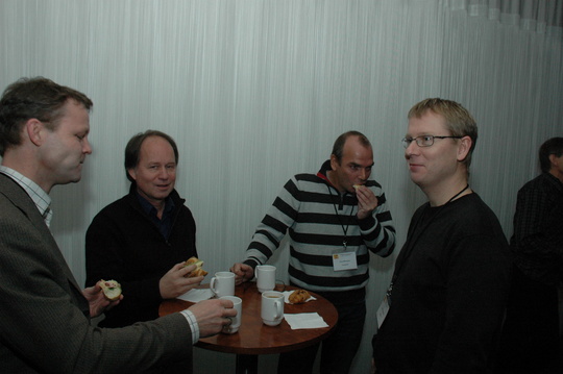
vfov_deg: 47.8
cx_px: 282
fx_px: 422
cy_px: 187
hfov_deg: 67.4
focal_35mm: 27
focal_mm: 18
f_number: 7.1
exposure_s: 1/100
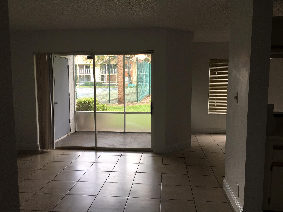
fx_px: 237
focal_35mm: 29
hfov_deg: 61.7
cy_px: 106
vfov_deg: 48.2
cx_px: 142
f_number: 2.2
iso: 25
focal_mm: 4.15
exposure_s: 1/60
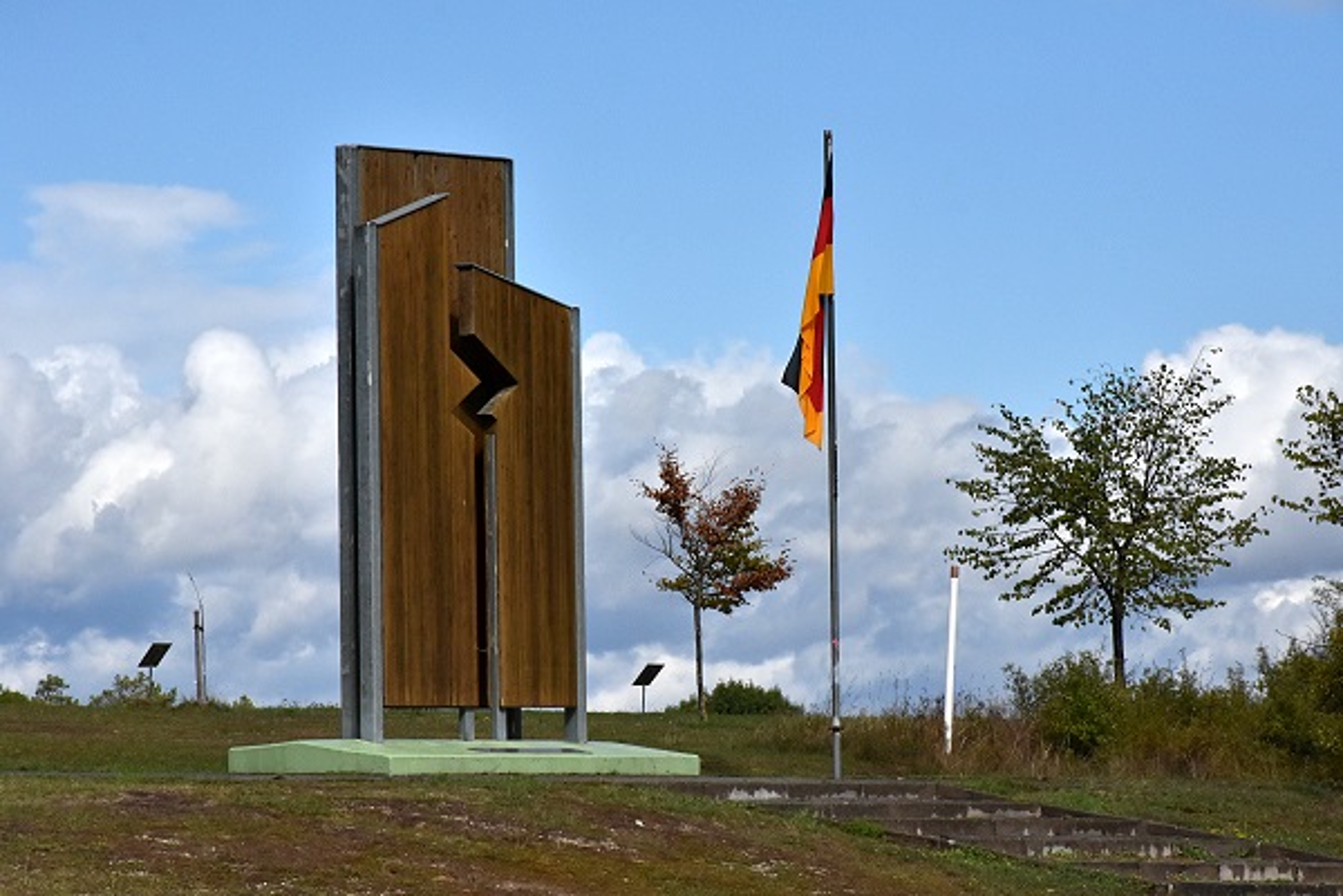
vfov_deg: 7.9
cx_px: 672
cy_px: 448
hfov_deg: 11.8
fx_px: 6491
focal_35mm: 174
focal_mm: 116
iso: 1400
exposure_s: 1/8000
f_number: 11
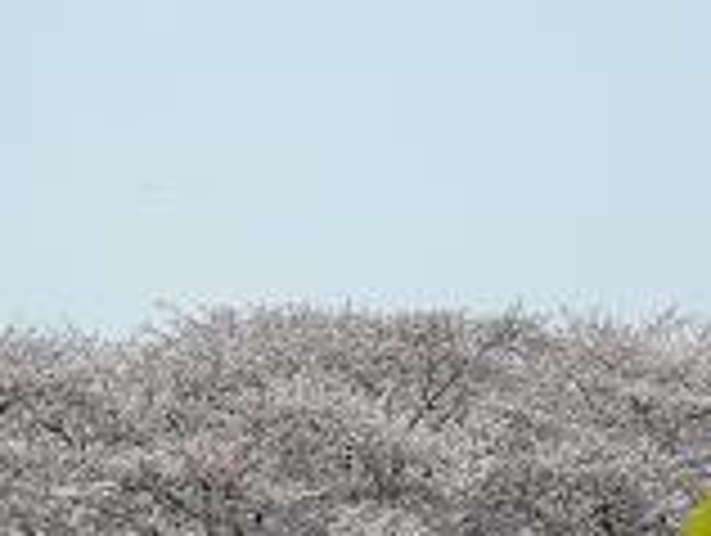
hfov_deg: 7.0
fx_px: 5822
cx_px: 547
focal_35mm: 283
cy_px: 513
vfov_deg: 5.3
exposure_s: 1/252
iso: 64
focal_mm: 24.5
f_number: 6.3
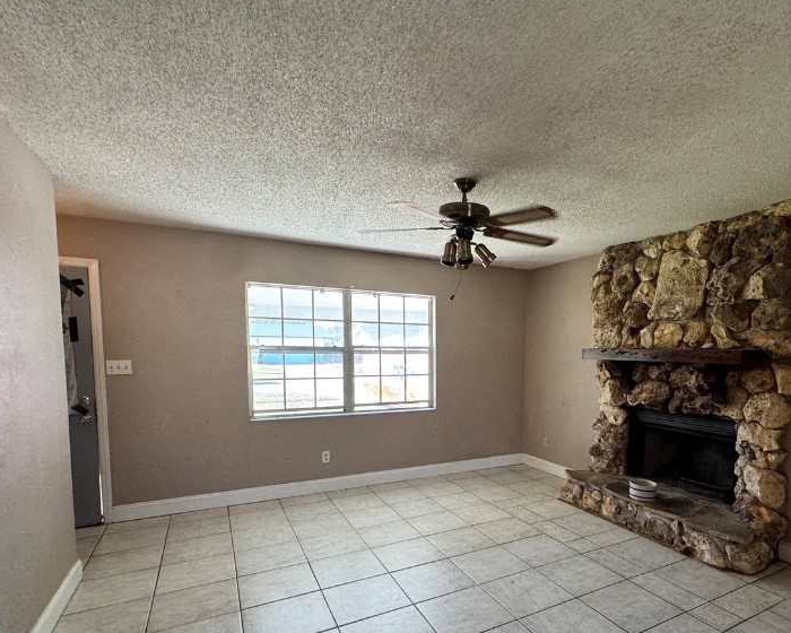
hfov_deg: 79.0
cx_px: 492
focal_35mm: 20
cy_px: 389
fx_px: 468
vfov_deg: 67.2
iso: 160
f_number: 2.2
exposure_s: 1/60
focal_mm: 2.22
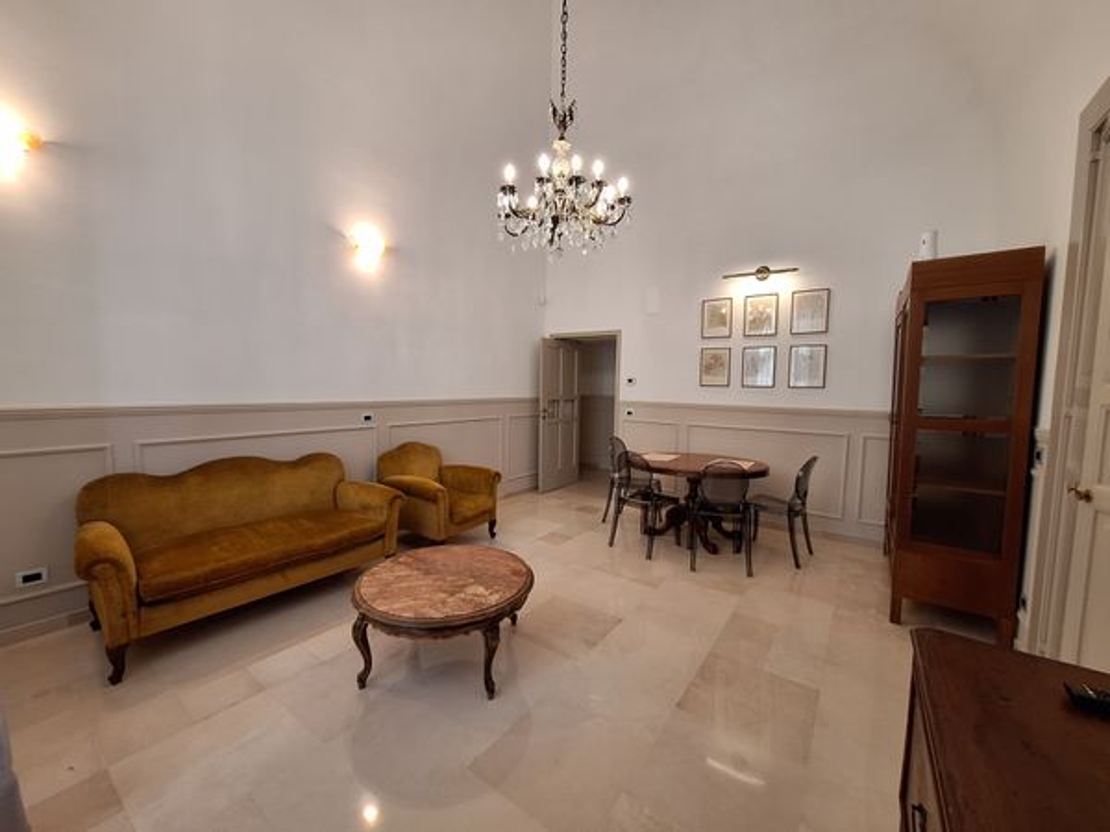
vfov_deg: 89.9
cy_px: 416
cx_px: 555
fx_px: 417
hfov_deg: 106.2
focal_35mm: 13
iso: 80
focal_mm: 1.74
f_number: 2.2
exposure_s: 1/50
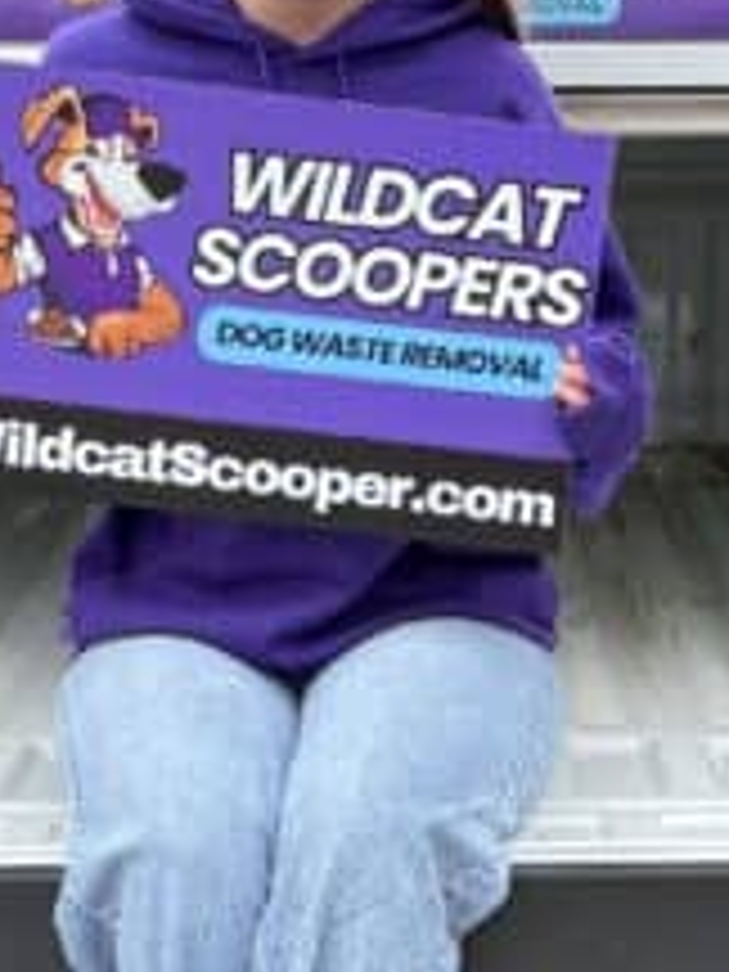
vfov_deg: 17.2
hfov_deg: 13.0
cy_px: 688
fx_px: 3201
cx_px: 410
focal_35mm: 114
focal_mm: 6.76
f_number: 1.78
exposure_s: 1/403
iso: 100
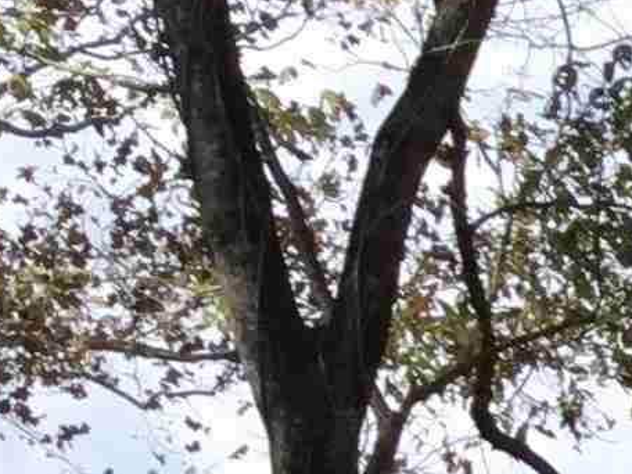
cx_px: 2065
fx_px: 3816
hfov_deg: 7.8
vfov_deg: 6.7
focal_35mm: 209
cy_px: 1206
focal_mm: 3.3
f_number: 2.4
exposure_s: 1/595
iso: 25
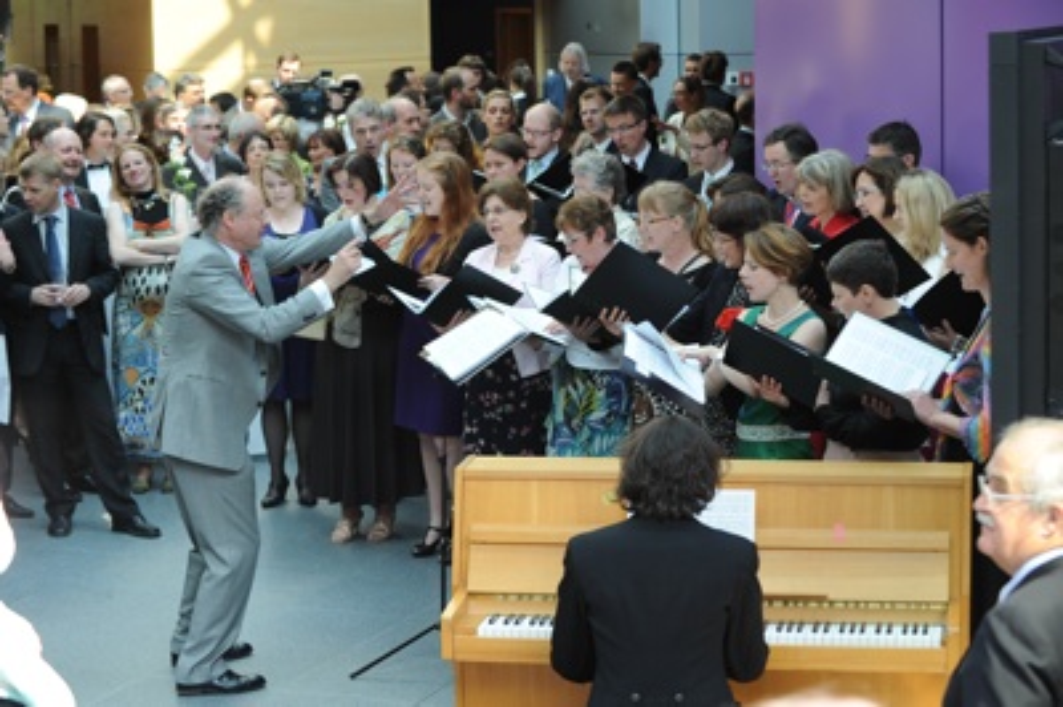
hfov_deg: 24.8
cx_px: 532
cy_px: 354
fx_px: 2419
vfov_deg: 16.6
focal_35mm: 82
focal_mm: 82
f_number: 6.3
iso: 640
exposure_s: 1/160
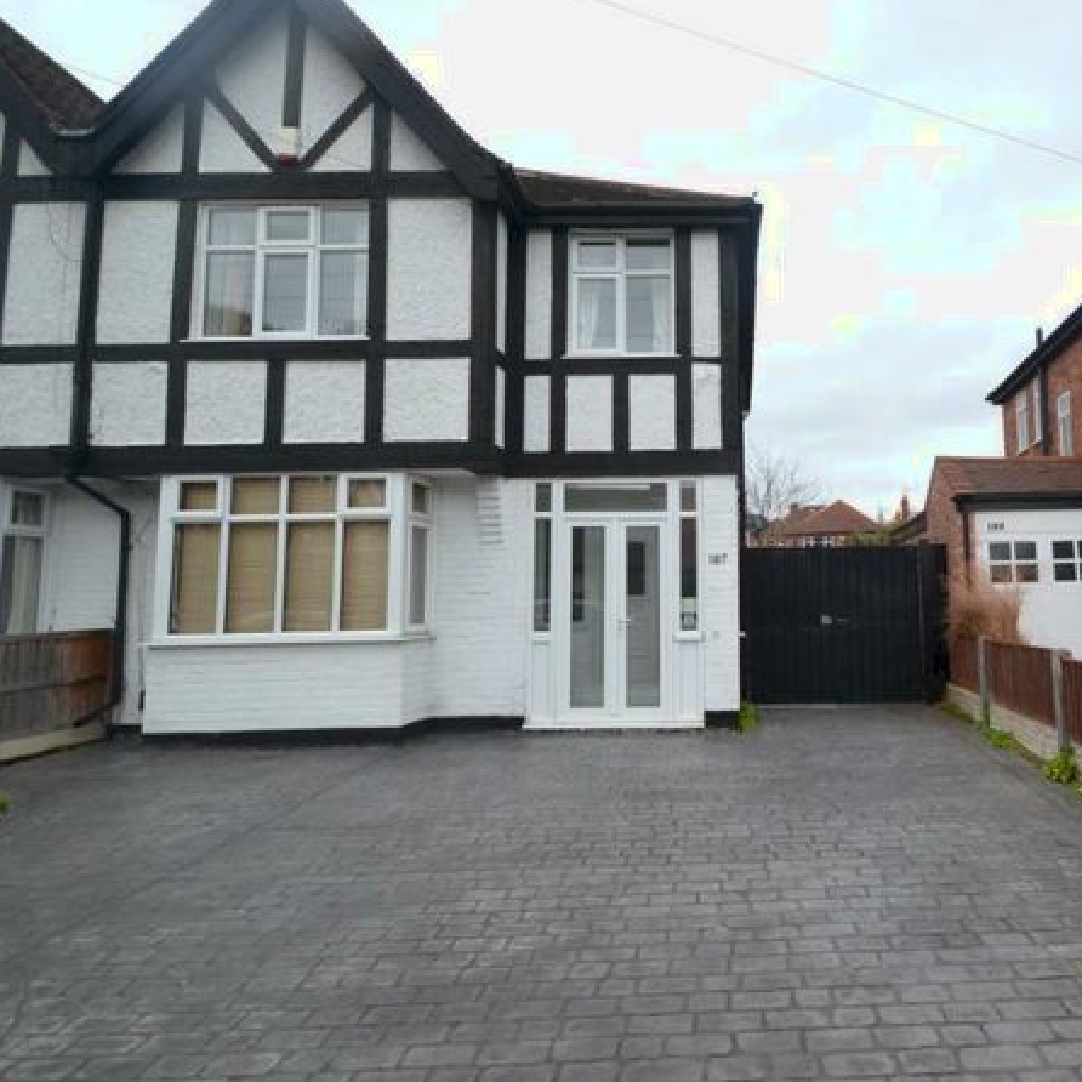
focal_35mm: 20
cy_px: 518
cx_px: 781
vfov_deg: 74.8
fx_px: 707
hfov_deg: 70.9
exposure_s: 1/125
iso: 220
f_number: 5.6
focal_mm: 10
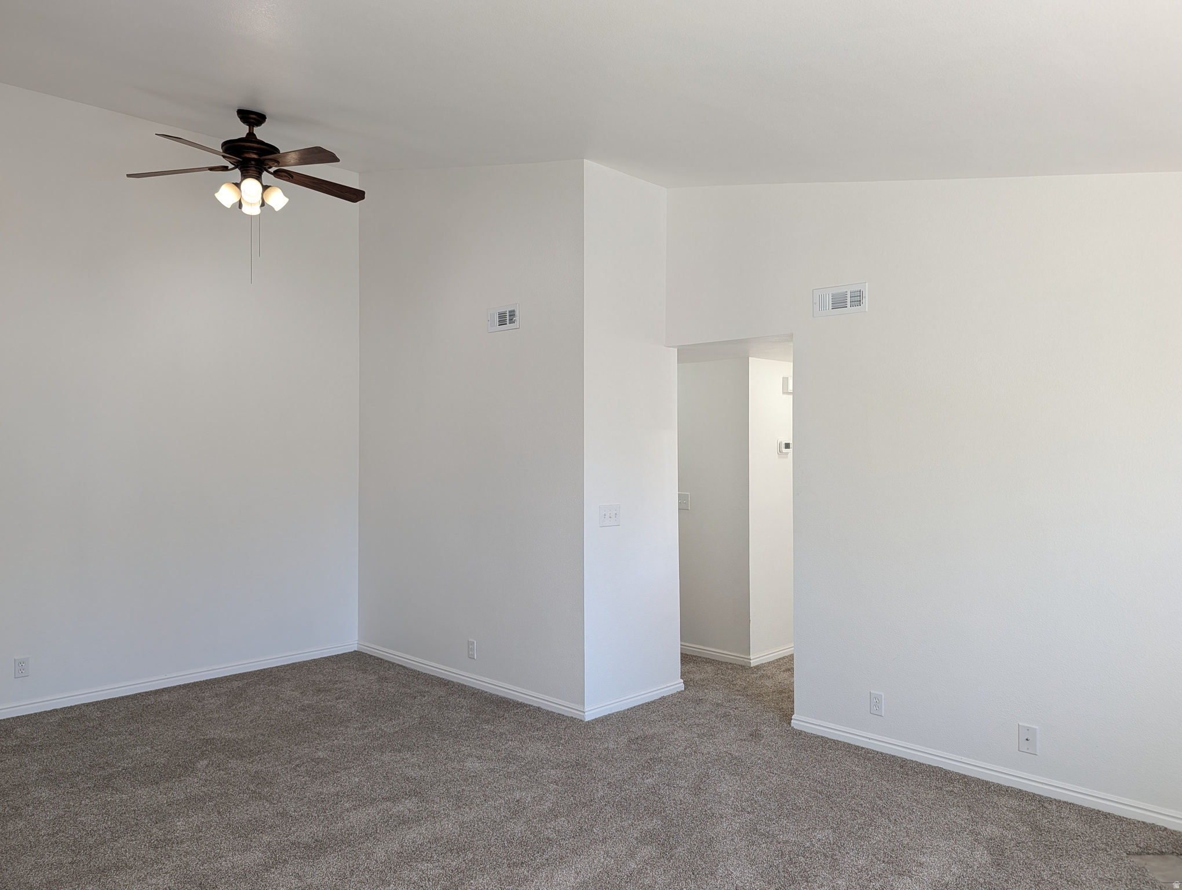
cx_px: 591
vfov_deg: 56.9
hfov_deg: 71.5
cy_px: 445
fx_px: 821
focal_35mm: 24
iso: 22
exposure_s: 1/43.3
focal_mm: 6.9
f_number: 1.68
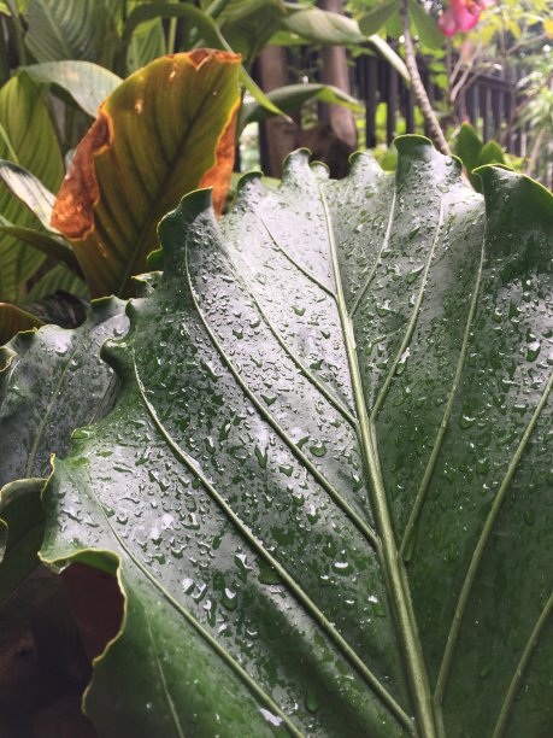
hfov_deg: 48.2
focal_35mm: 29
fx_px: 618
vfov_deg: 61.7
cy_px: 369
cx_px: 276
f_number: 2.2
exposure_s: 1/103
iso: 32
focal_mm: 4.15
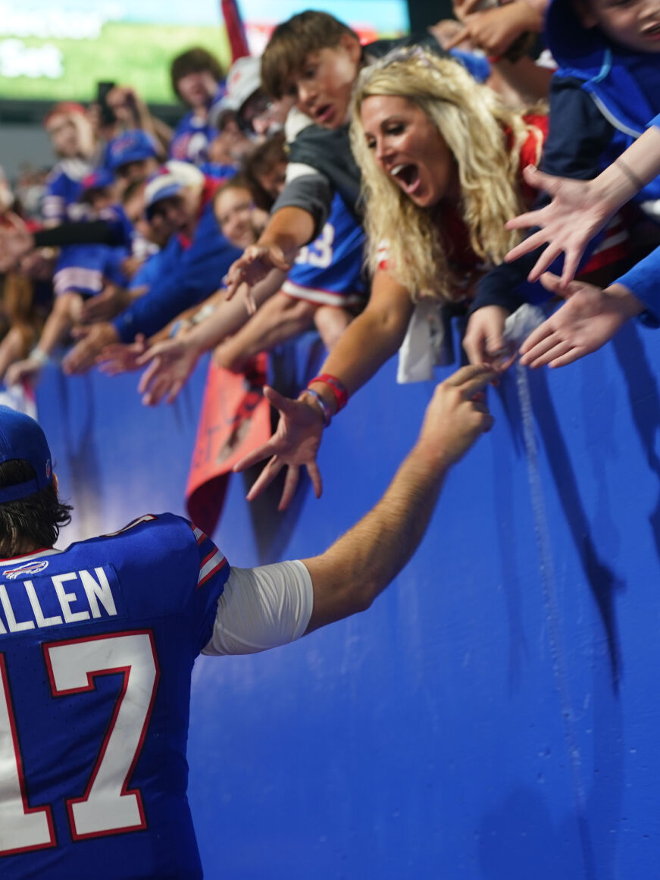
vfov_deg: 26.7
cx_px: 74
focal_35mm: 73
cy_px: 438
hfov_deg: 19.8
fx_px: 1855
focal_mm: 50
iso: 320
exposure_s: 1/125
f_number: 2
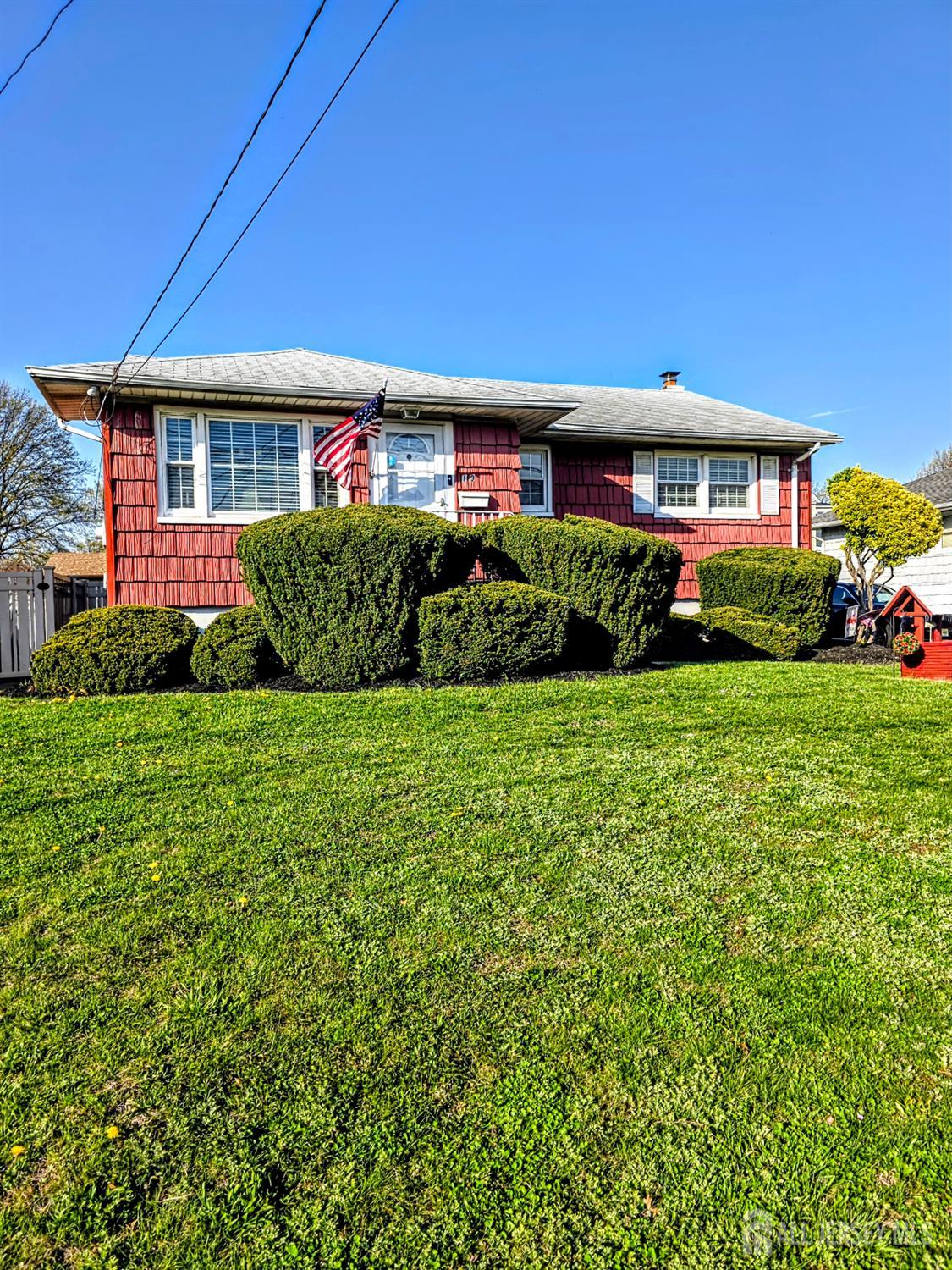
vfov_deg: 73.9
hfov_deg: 58.9
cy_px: 635
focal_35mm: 23
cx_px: 476
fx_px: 843
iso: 12
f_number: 1.7
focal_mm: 6.3
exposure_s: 1/779
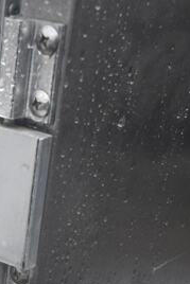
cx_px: -36
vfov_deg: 21.0
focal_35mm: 92
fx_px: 727
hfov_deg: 14.4
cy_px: 314
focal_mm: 18
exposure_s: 1/125
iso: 220
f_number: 3.5
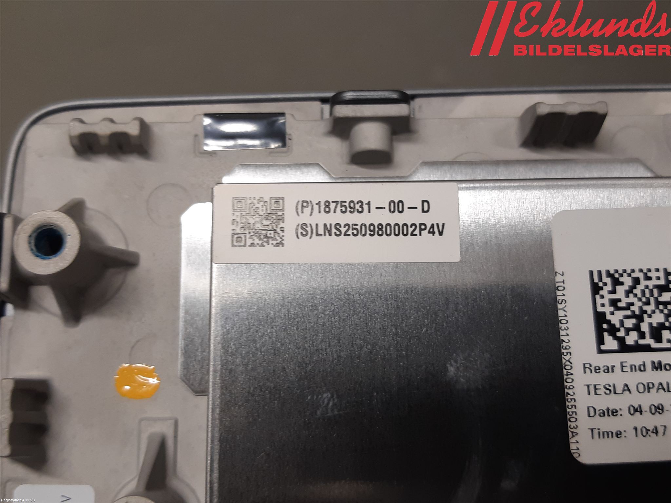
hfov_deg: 67.3
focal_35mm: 26
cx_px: 336
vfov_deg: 53.1
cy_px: 252
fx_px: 504
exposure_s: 1/50
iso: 50
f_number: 1.7
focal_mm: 3.93
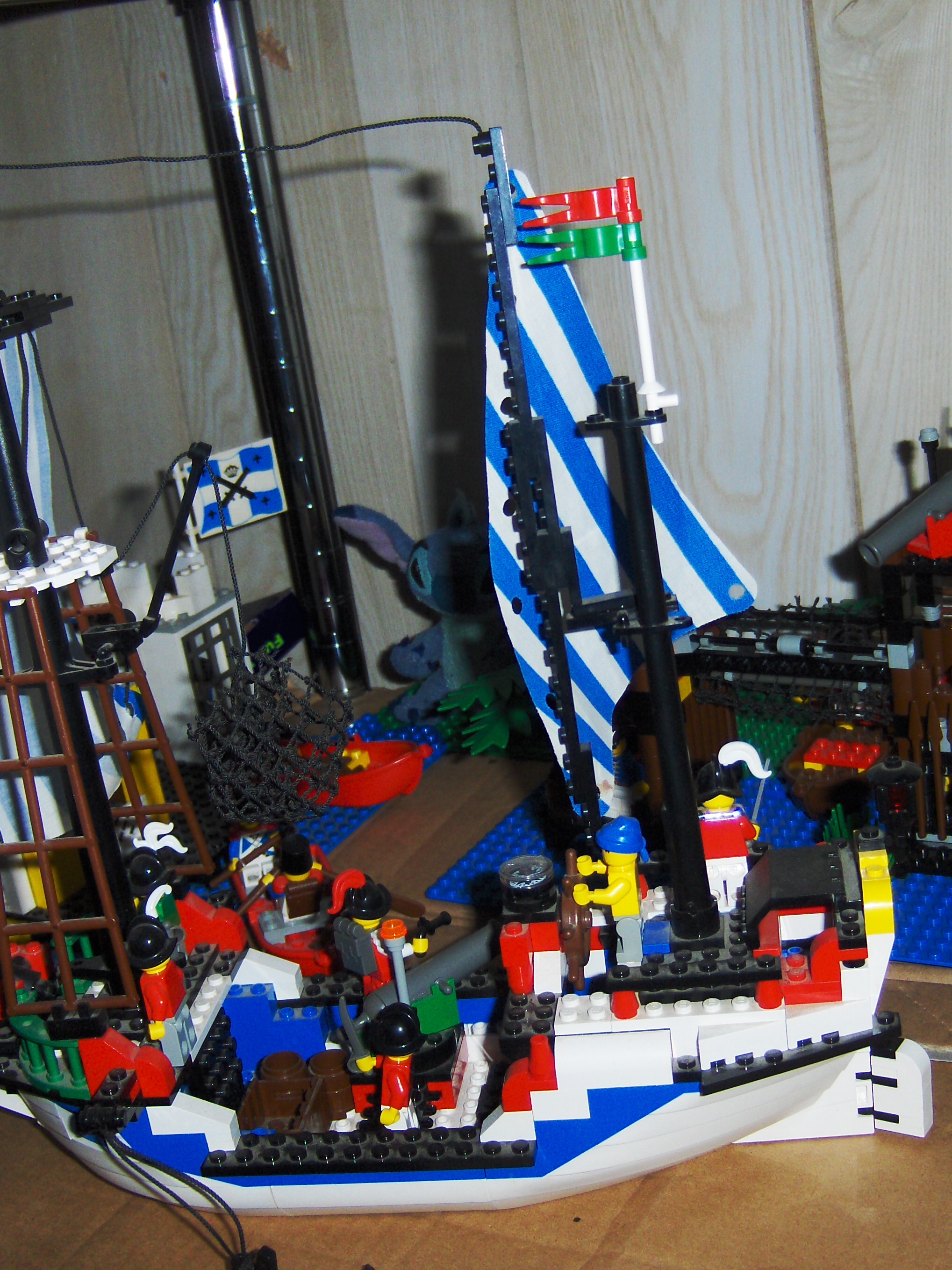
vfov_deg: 40.4
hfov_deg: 30.9
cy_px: 631
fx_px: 1724
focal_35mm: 47
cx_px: 489
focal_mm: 7.5
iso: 100
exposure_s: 1/60
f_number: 2.8
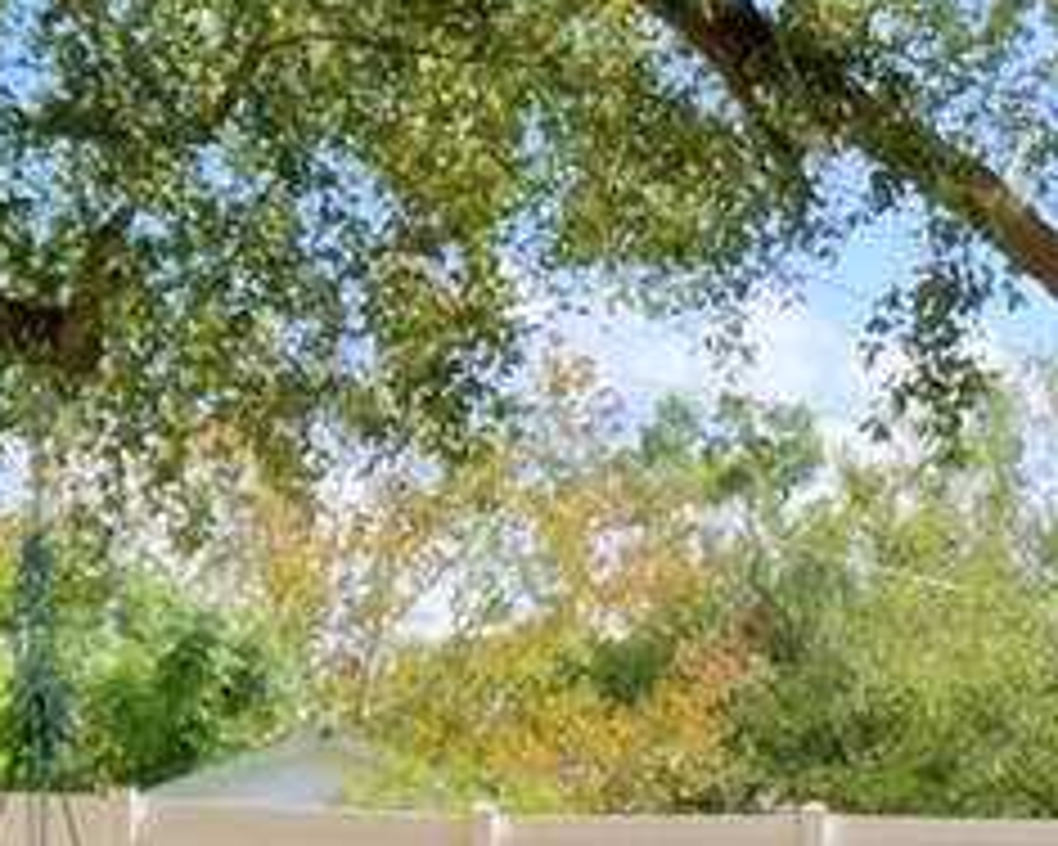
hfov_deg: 17.1
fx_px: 3006
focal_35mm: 96
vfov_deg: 15.6
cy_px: 918
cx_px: 1783
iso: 100
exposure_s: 1/800
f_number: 4.5
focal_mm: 10
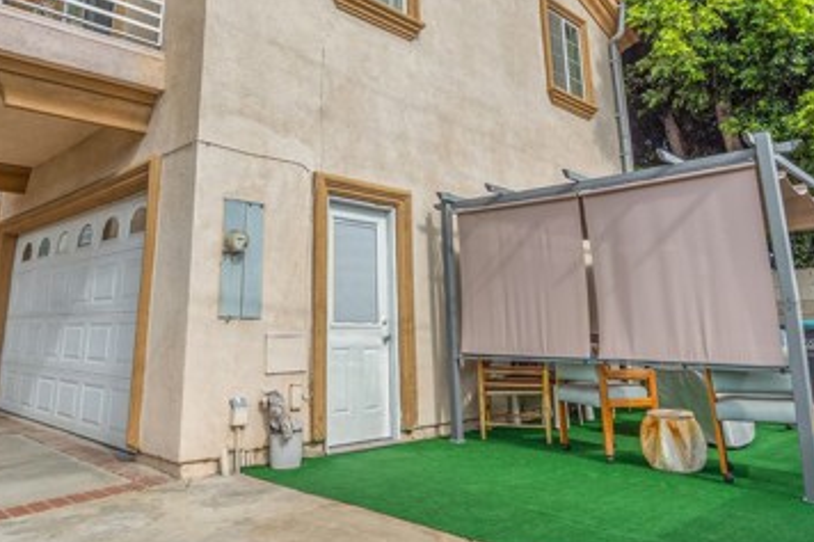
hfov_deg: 67.1
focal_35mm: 27
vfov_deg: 47.1
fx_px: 610
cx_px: 350
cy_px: 177
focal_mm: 10
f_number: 8
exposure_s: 1/320
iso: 400
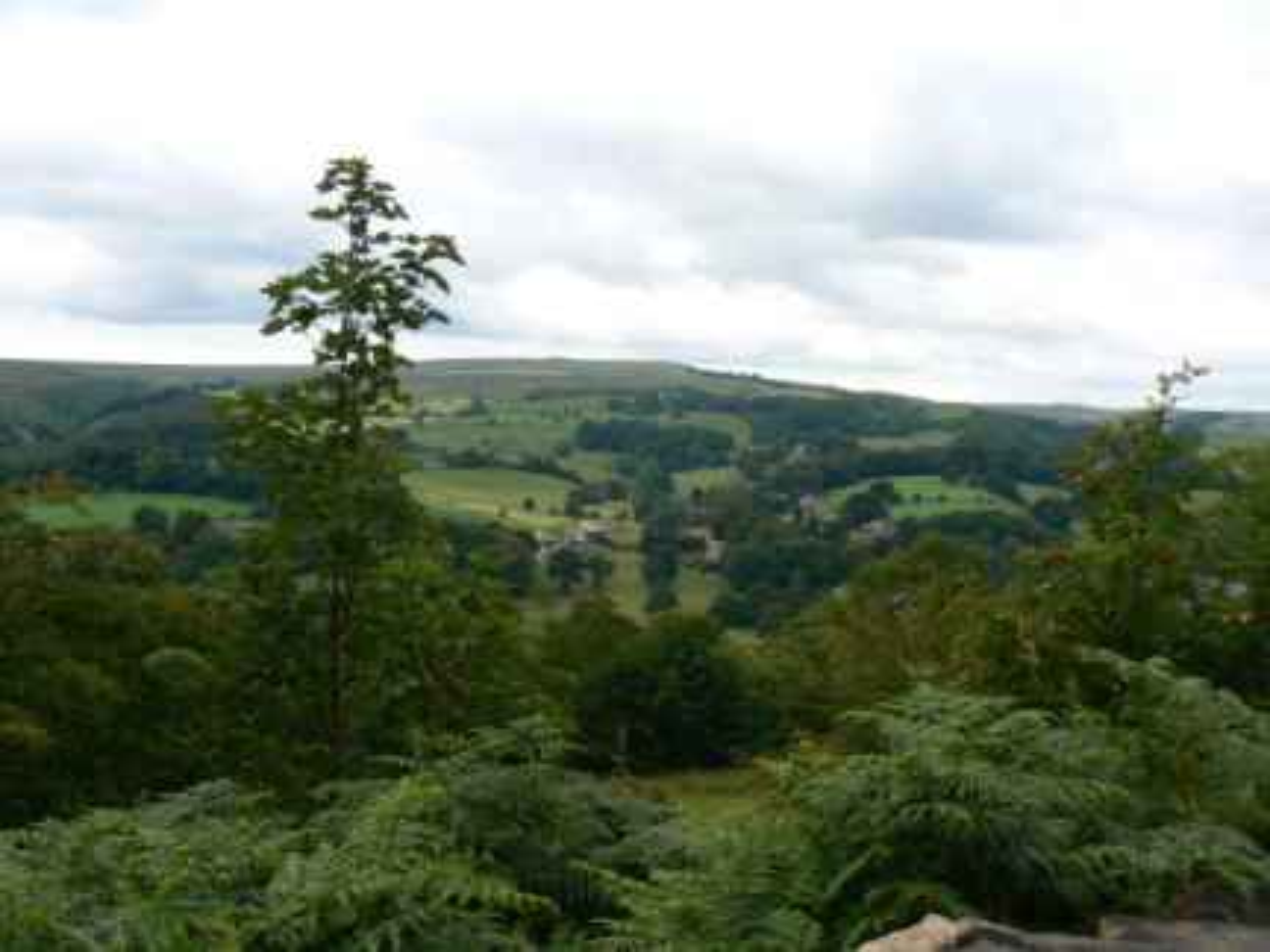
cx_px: 635
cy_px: 476
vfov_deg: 39.7
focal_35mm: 36
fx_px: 1321
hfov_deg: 51.4
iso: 80
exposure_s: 1/250
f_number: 5.6
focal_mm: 6
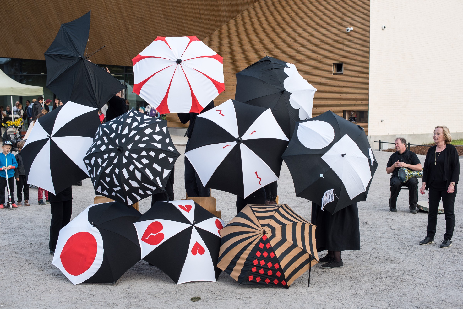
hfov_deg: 39.6
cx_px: 232
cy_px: 154
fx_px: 643
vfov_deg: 27.0
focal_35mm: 50
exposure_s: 1/400
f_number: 5
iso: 200
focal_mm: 50
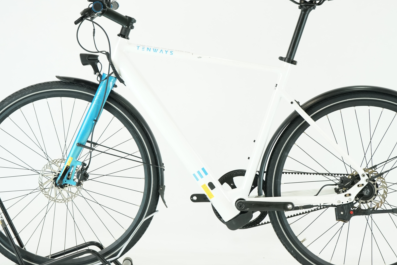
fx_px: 1003
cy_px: 115
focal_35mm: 91
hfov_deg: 22.4
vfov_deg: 15.0
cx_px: 219
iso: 2000
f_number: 5.6
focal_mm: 69
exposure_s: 1/200
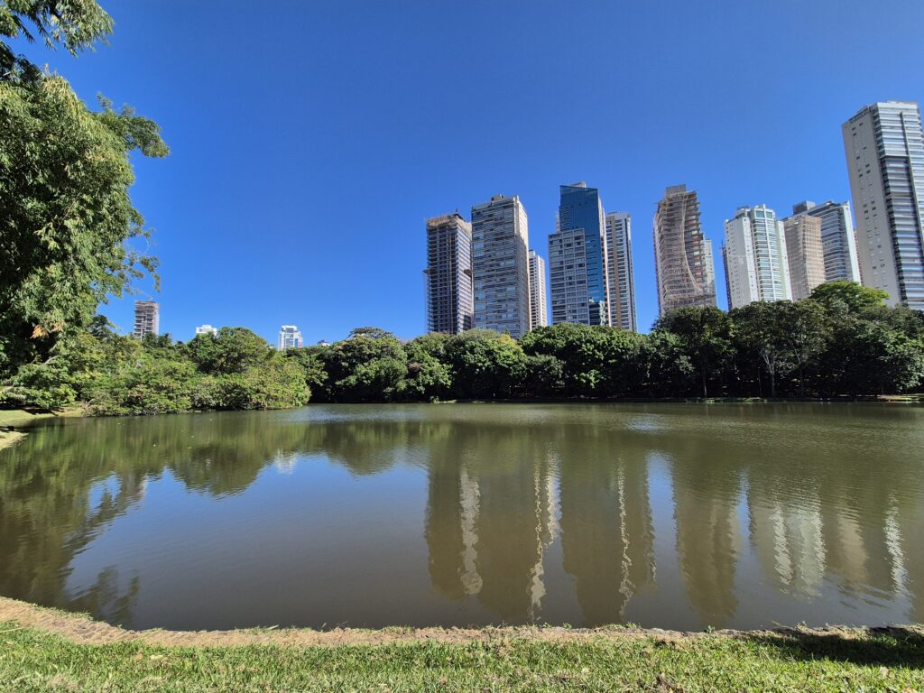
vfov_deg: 89.9
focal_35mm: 13
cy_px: 346
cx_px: 462
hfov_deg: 106.2
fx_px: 347
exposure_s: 1/1500
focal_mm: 2.2
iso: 50
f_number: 2.2
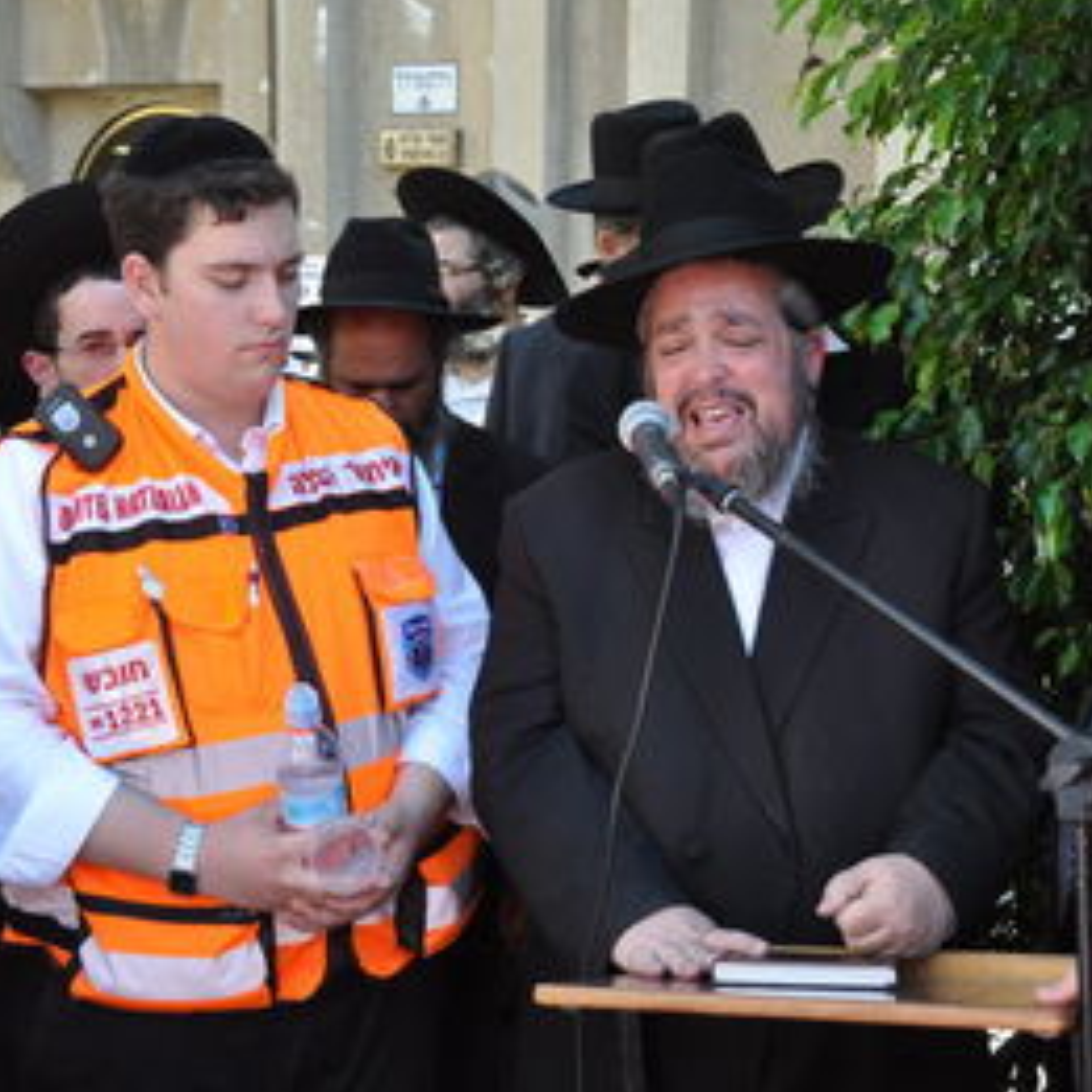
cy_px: 542
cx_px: 628
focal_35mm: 57
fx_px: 2022
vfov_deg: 30.2
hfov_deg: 30.2
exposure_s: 1/200
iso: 400
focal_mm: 29
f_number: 7.1
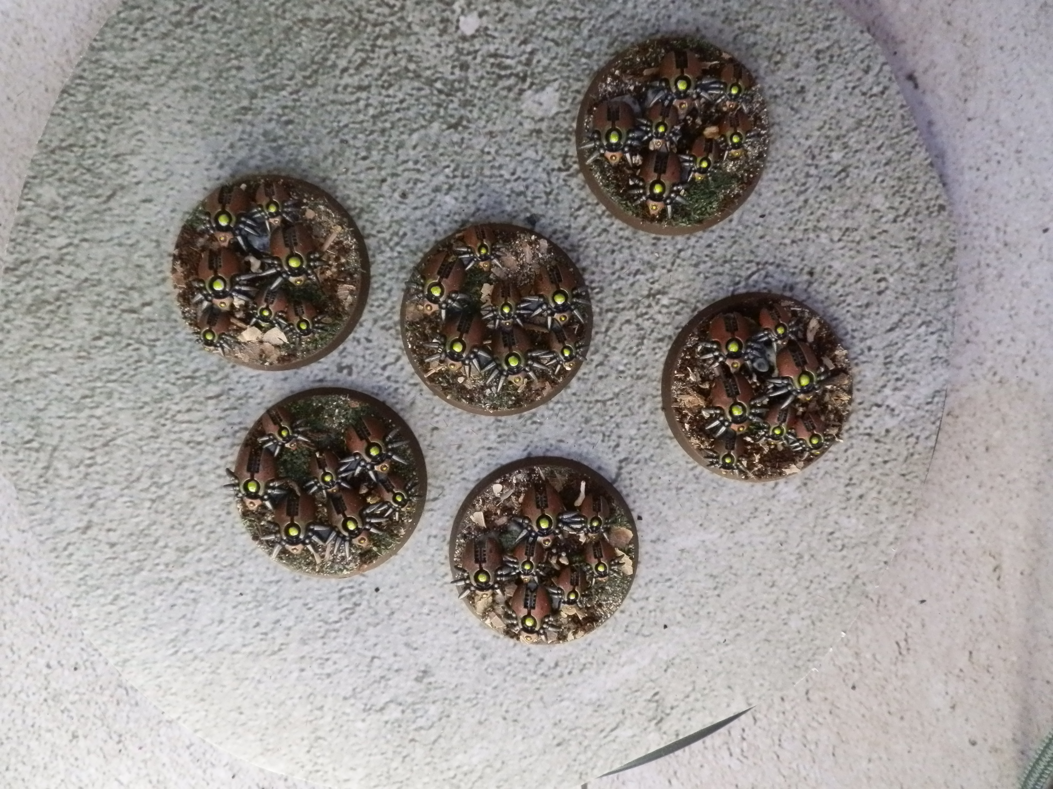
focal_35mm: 28
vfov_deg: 49.7
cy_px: 394
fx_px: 852
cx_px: 526
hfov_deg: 63.4
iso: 400
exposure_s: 1/100
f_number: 3.1
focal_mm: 5
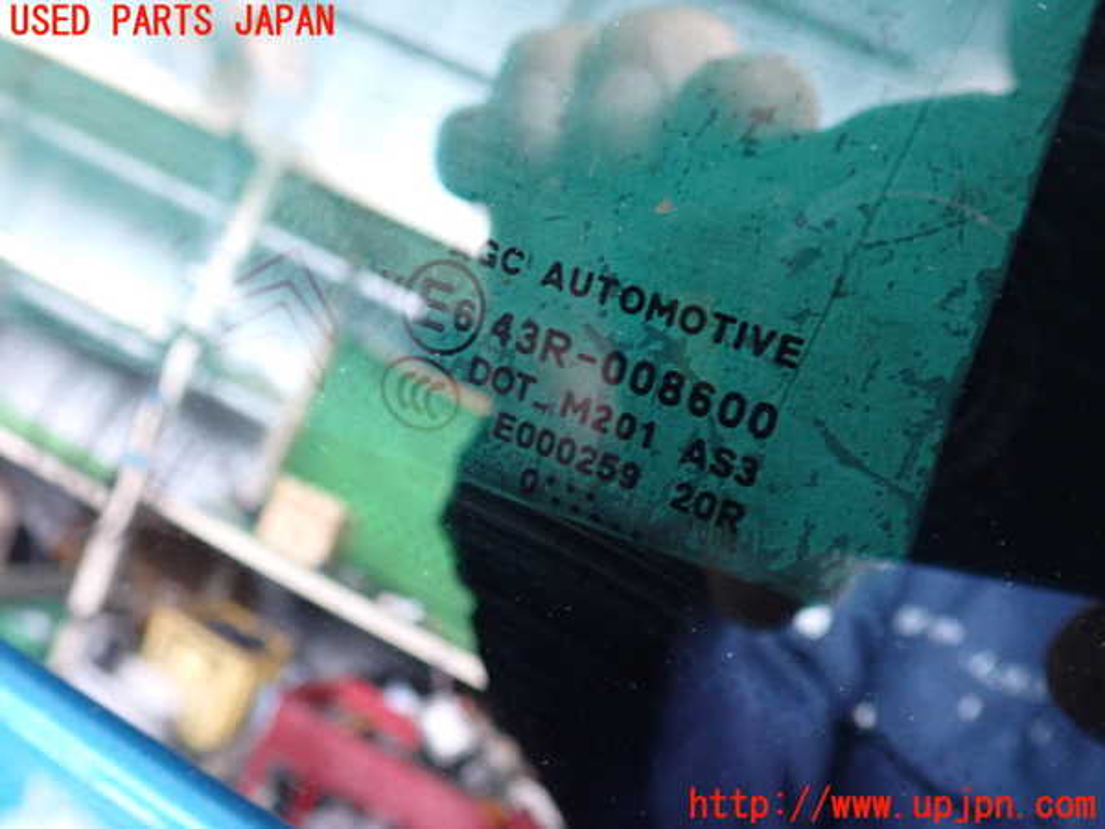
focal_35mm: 30
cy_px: 414
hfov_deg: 60.0
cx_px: 552
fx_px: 958
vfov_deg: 46.8
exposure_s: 1/30
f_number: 2.3
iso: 640
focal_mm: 5.4
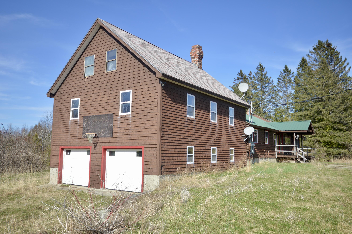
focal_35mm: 30
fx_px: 293
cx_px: 176
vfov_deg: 43.5
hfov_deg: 62.0
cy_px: 117
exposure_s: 1/200
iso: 100
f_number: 7.1
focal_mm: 20
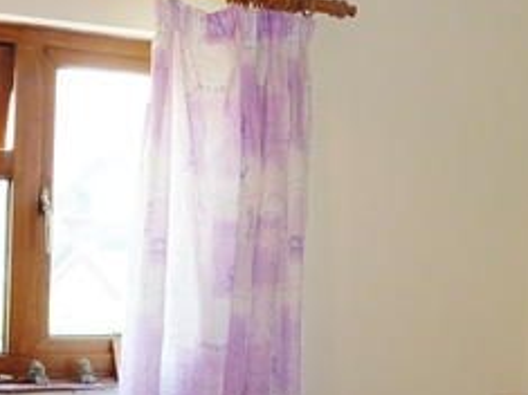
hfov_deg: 22.7
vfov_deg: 17.1
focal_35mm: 85
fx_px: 1296
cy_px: 364
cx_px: 413
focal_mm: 4.1
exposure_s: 1/30
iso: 100
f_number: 3.3
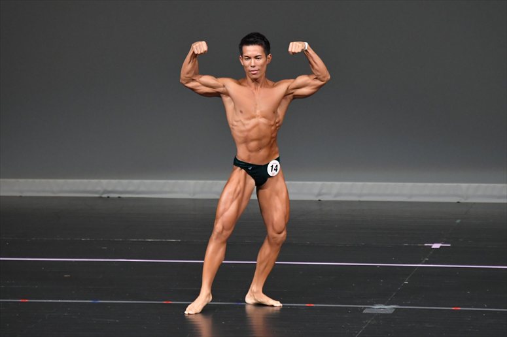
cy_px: 168
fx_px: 4434
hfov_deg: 6.5
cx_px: 254
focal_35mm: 315
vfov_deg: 4.4
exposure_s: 1/400
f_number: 5.6
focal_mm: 210
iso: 4000
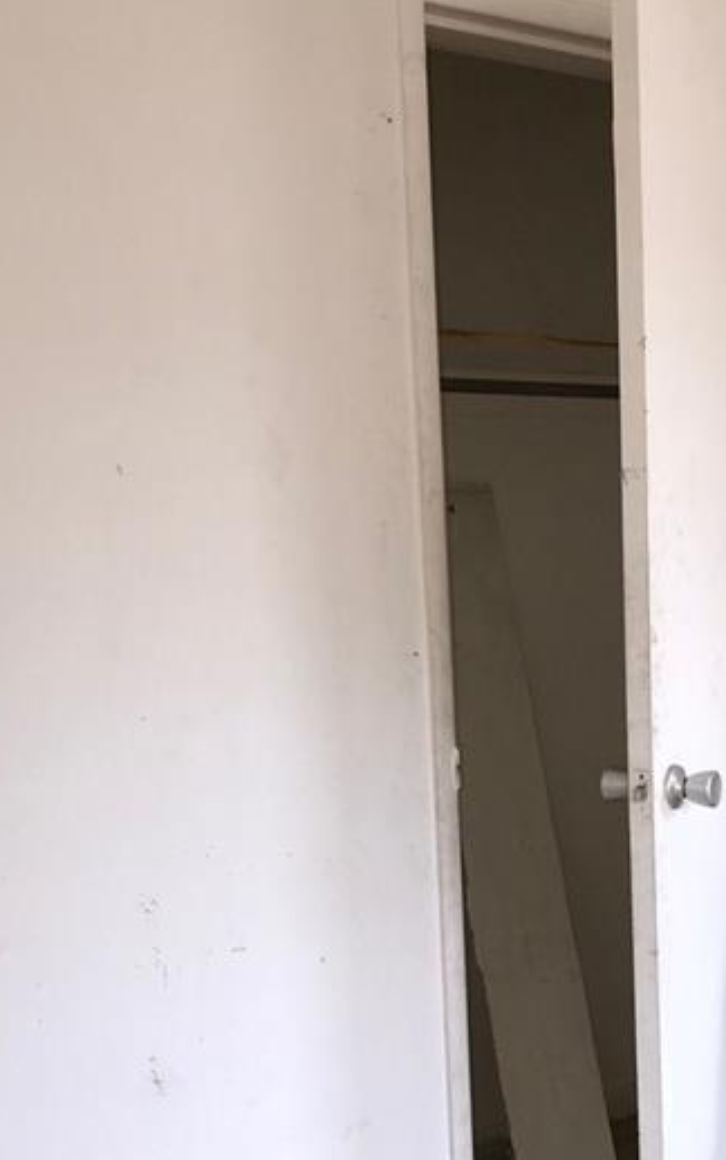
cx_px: 547
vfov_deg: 44.6
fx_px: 1392
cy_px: 768
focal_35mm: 44
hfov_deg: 28.8
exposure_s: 1/123
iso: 20
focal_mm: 3.99
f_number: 1.8
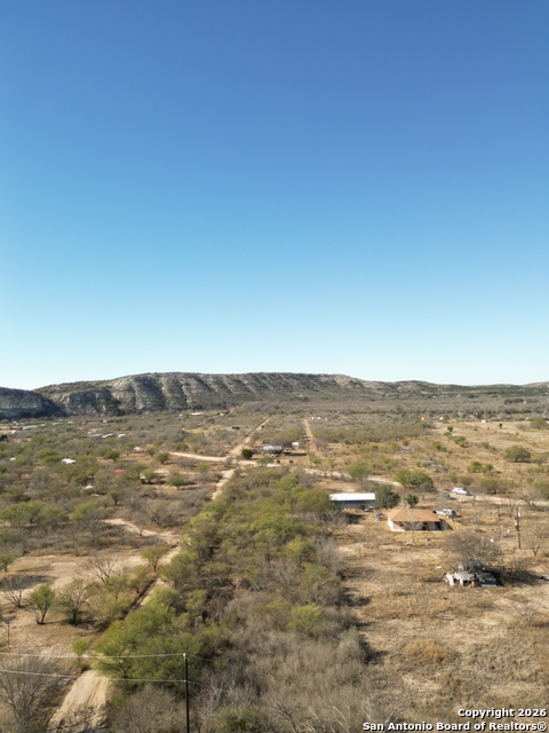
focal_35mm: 24
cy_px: 366
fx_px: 508
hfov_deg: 56.8
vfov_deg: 71.6
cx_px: 274
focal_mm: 6.72
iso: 100
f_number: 1.7
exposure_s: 1/1600
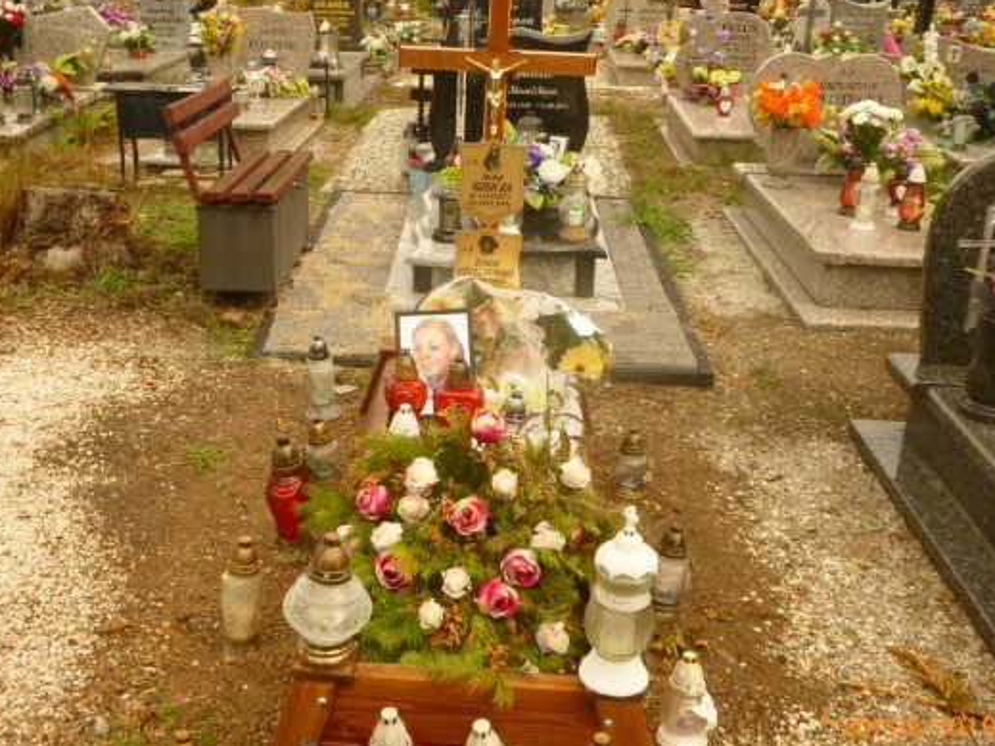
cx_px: 462
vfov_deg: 38.6
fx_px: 1063
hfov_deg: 50.1
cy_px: 359
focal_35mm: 37
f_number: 3.4
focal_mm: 5.4
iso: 200
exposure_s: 1/640
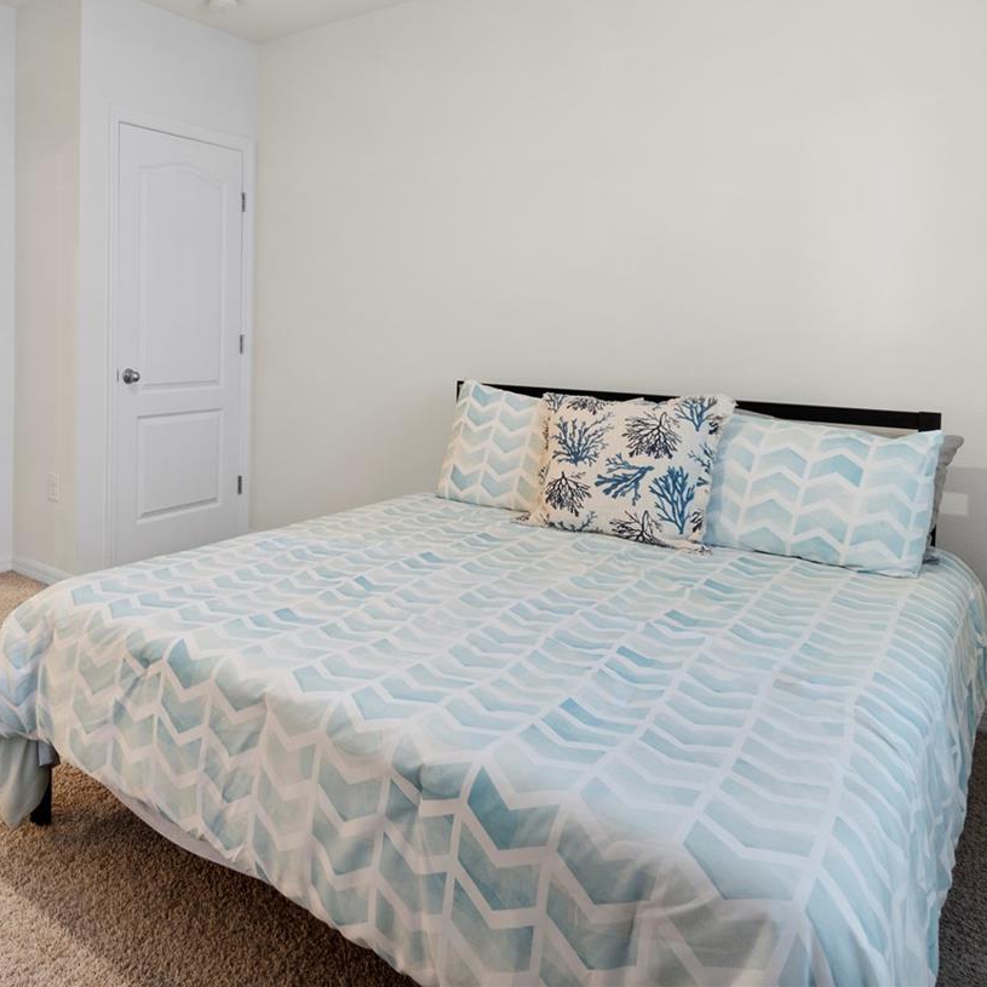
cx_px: 229
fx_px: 806
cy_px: 343
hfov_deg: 59.1
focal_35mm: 25
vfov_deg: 61.7
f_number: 8
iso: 100
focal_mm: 10
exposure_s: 1
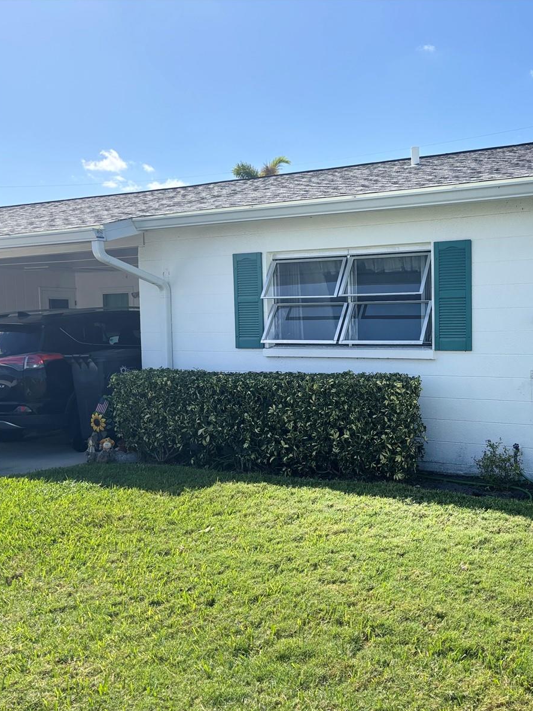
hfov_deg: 39.0
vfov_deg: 52.6
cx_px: 433
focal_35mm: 35
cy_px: 357
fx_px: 719
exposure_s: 1/3205
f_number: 1.6
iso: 50
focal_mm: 5.96
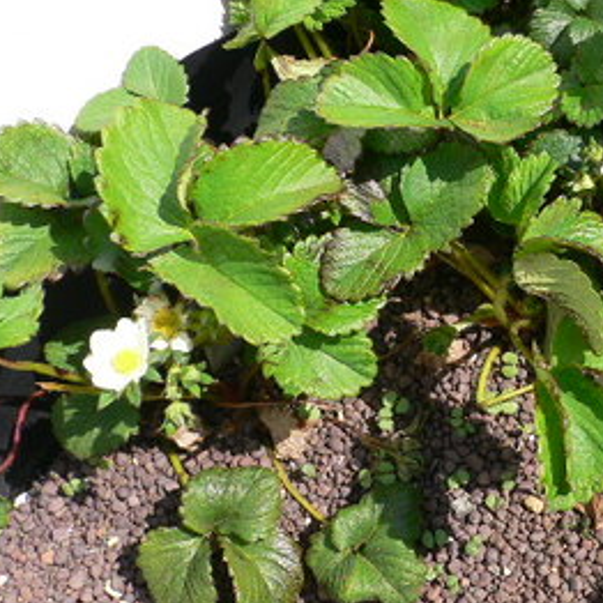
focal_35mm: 59
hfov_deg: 27.8
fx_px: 1163
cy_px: 298
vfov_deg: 29.1
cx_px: 568
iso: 80
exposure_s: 1/200
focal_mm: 5.8
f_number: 5.6
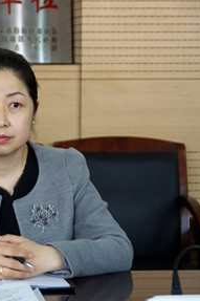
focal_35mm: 159
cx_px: -5
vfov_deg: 12.9
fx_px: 1326
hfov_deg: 8.6
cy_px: 150
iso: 400
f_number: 5
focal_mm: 70
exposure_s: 1/25
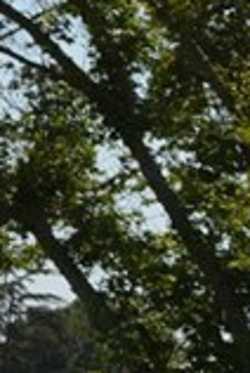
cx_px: 983
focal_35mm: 349
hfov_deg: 3.7
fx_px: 3619
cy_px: 127
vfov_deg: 5.9
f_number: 8
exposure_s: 1/250
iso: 100
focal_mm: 36
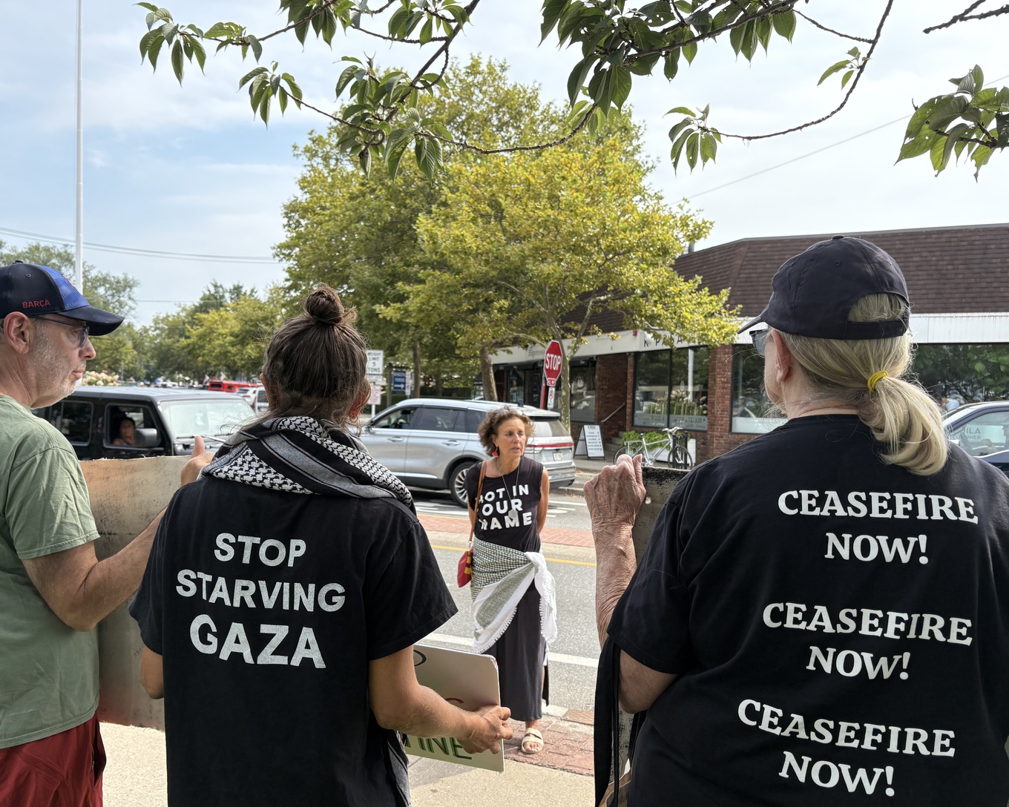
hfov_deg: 62.1
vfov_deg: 51.5
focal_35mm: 28
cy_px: 416
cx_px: 470
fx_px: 836
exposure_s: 1/1953
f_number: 1.6
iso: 64
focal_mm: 5.96
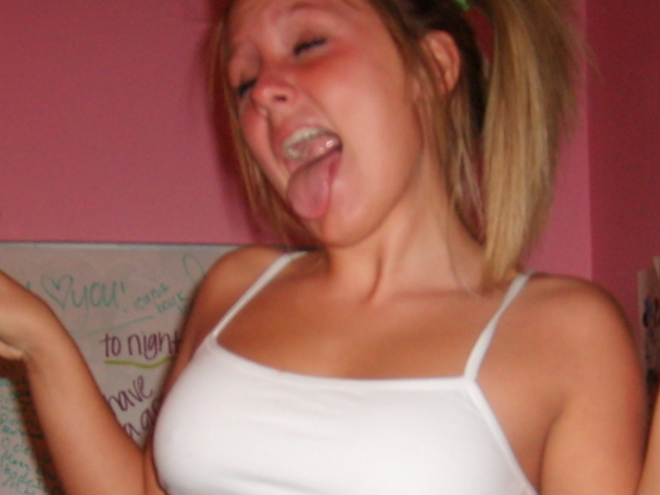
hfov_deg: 25.3
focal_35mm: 77
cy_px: 492
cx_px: 297
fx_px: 1468
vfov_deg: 18.7
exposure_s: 1/45
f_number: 2.8
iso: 100
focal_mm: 5.8
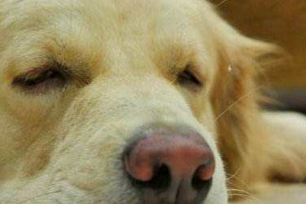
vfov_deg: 12.1
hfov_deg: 18.0
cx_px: 94
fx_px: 961
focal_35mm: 113
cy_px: 90
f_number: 2.8
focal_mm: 31.5
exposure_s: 1/30
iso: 1600
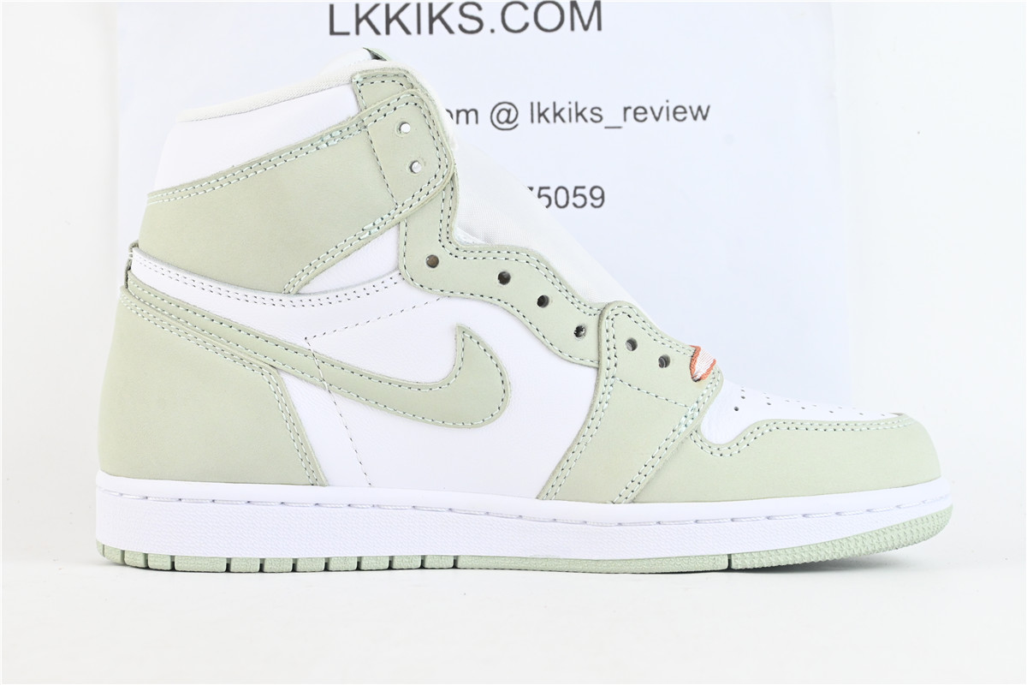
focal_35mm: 46
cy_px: 342
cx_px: 514
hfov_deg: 43.0
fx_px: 1305
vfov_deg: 29.4
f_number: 10
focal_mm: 30.5
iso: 1000
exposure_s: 1/60
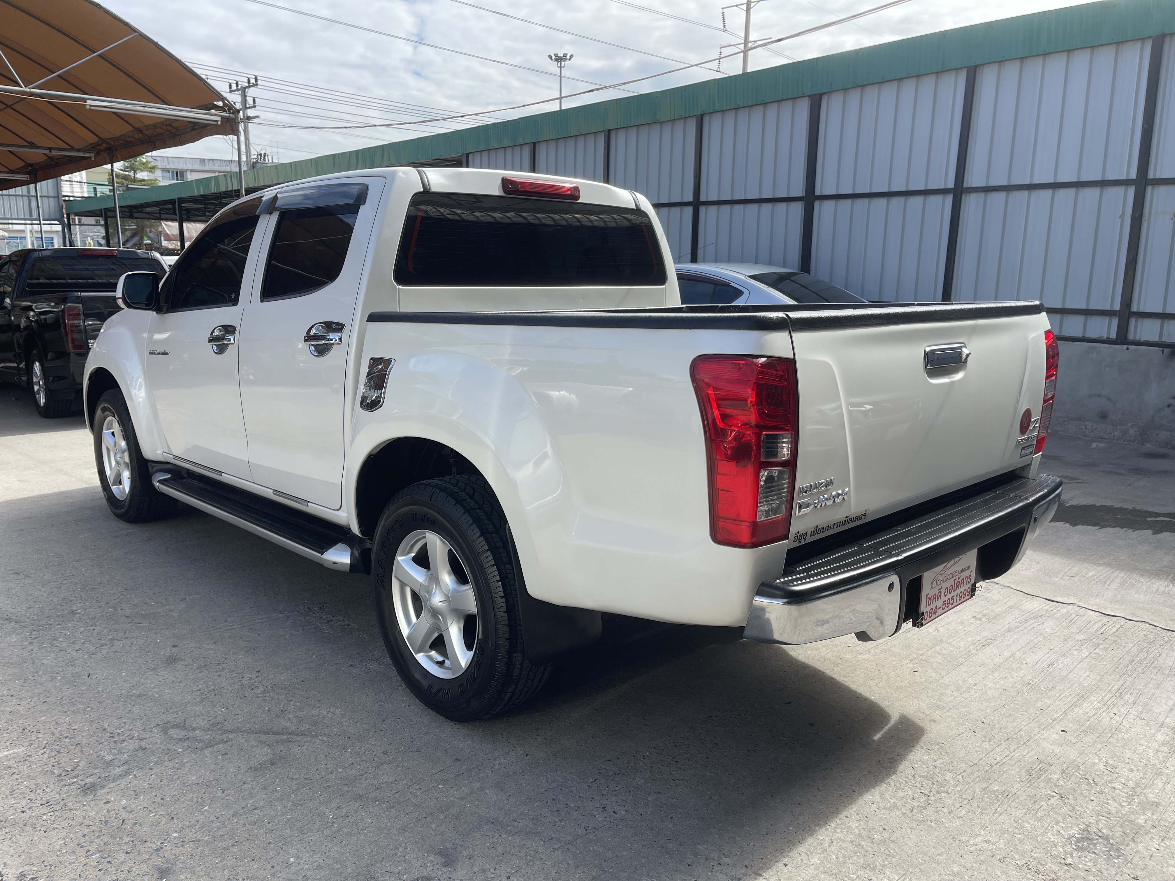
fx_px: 849
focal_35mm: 25
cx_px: 588
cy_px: 440
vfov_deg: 54.9
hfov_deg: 69.4
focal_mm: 5.1
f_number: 1.6
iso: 32
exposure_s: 1/1553
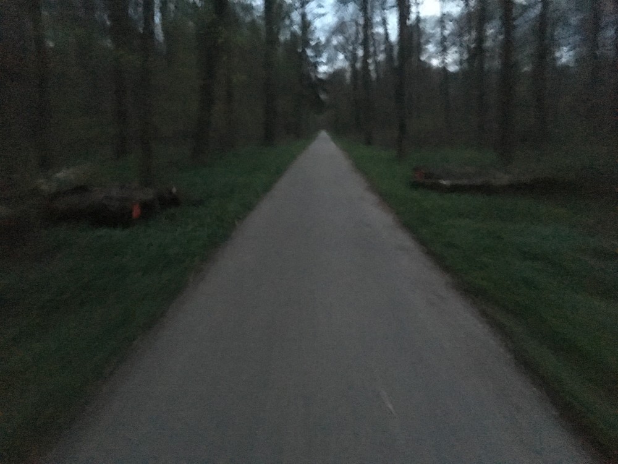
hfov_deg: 61.7
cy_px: 232
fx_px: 518
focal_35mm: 29
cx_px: 309
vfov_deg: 48.2
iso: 2000
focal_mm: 4.15
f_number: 2.2
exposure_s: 1/17
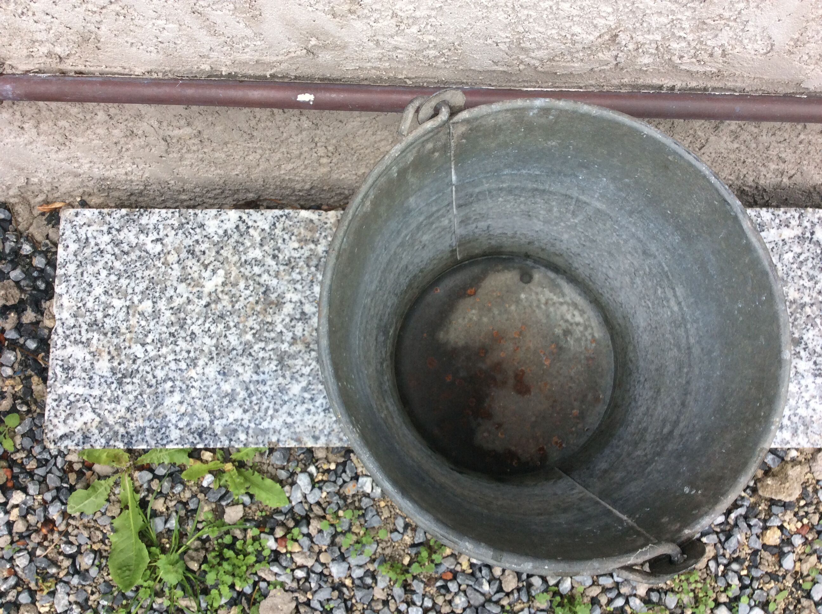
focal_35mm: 32
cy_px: 307
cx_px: 411
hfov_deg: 56.9
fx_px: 759
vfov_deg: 44.1
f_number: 2.4
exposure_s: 1/132
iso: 32
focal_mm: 3.3
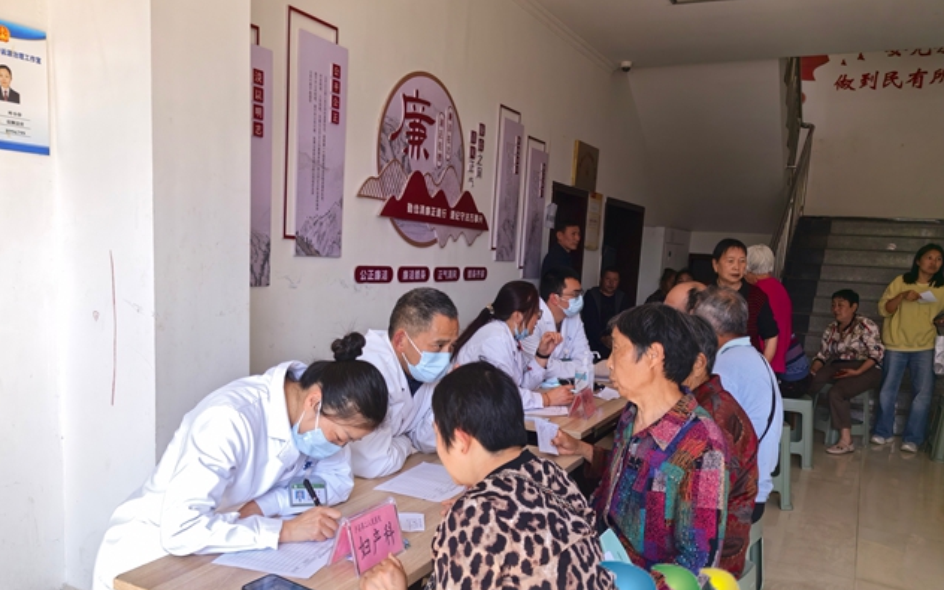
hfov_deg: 64.6
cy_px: 353
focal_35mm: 29
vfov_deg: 42.9
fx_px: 746
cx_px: 468
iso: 50
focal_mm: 5.52
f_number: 1.9
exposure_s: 1/315
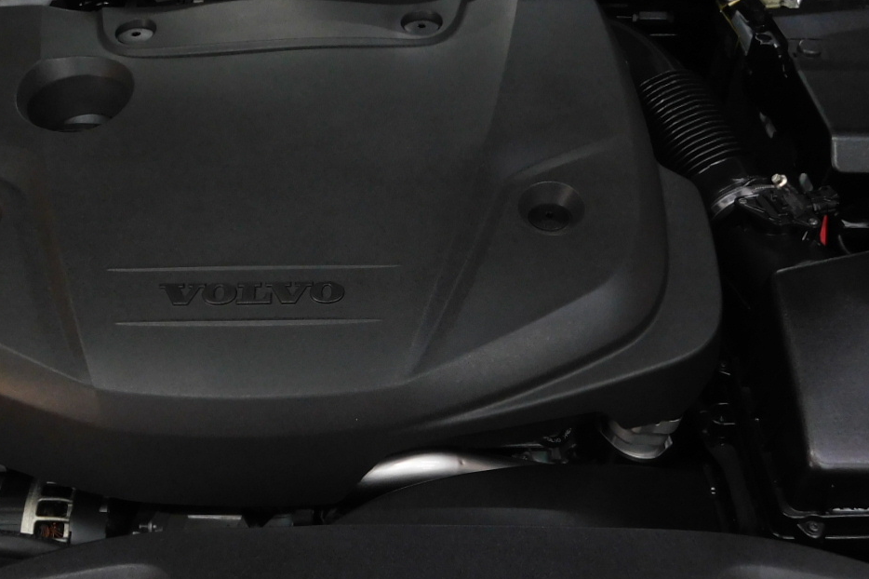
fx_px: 989
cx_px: 391
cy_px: 339
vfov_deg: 32.5
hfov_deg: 47.4
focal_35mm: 41
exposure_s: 1/30
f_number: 3
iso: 250
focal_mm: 4
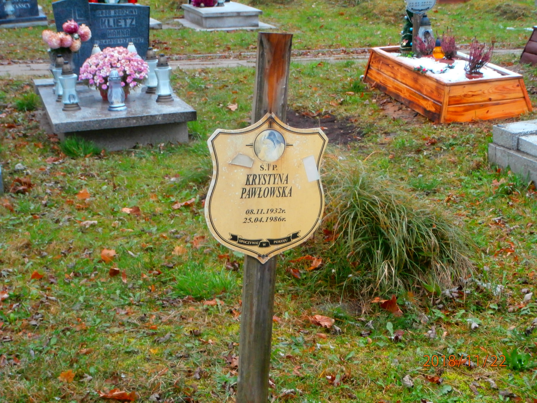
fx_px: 1055
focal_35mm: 68
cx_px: 268
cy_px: 202
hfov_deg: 28.6
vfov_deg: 21.6
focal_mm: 12.1
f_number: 4.7
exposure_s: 1/80
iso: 200
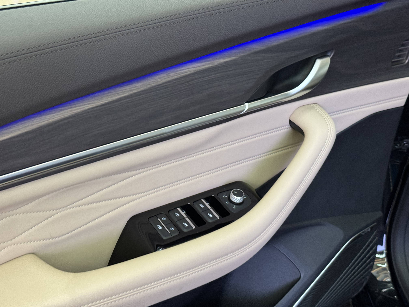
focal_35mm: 48
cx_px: 204
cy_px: 154
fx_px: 567
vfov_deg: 30.3
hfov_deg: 39.7
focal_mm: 6.76
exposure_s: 1/33
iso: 200
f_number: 1.78
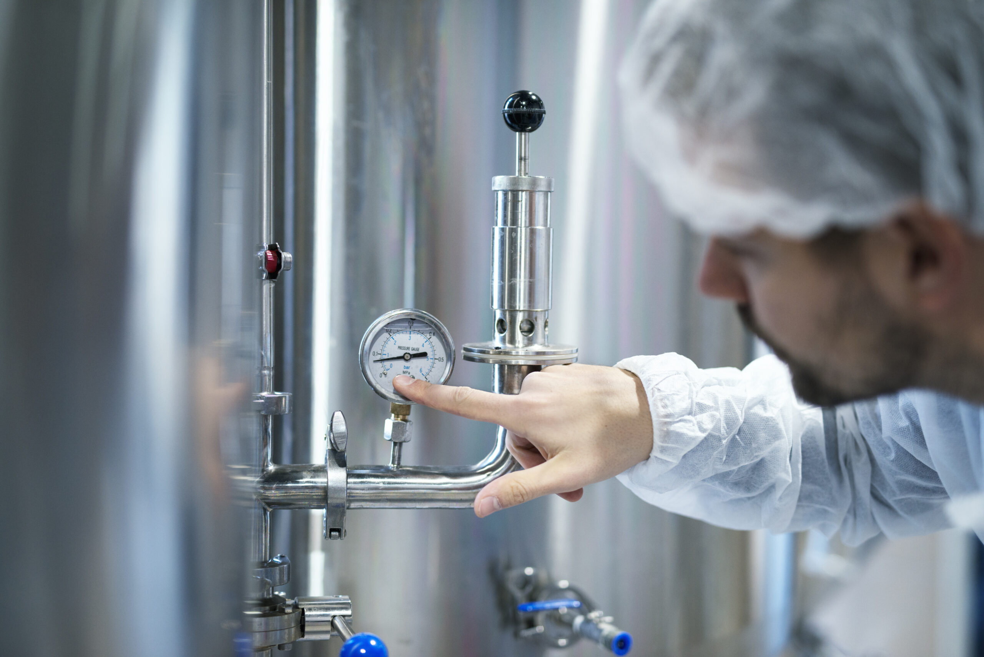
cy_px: 328
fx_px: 1367
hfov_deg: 39.6
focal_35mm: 50
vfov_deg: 27.0
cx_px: 492
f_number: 1.8
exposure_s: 1/200
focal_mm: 50
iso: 500
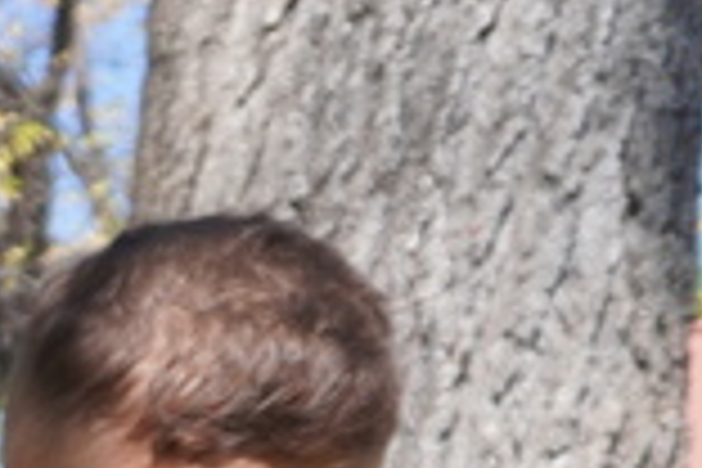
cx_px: -1498
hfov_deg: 9.6
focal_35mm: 158
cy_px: 1244
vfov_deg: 7.9
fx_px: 3081
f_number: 4.5
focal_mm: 16
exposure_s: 1/500
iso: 100
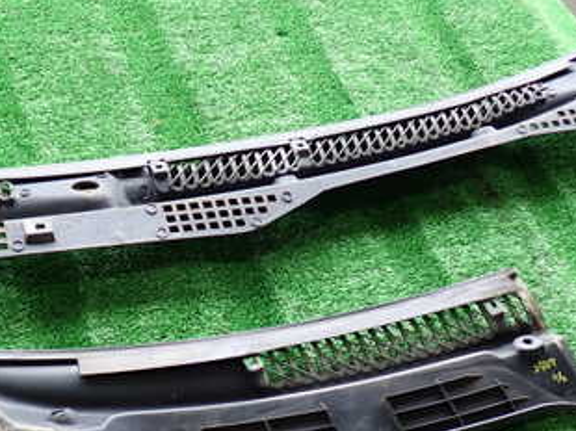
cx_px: 223
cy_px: 299
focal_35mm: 62
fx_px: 1031
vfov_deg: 23.5
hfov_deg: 31.1
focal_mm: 5.79
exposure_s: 1/60
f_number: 2.4
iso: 125
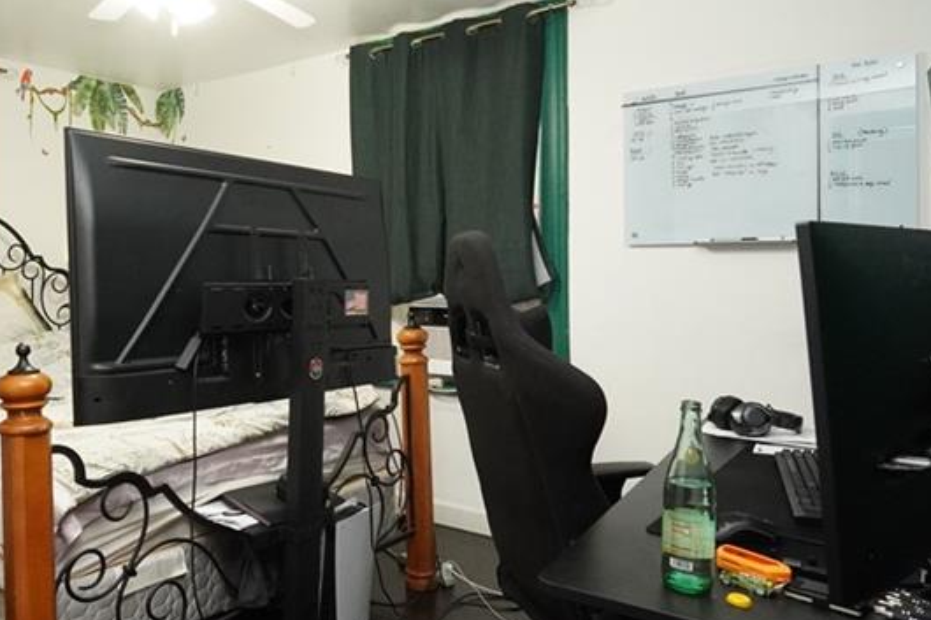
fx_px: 750
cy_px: 260
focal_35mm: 29
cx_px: 323
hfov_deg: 62.4
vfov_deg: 44.8
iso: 3200
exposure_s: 1/125
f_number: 4.5
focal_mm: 10
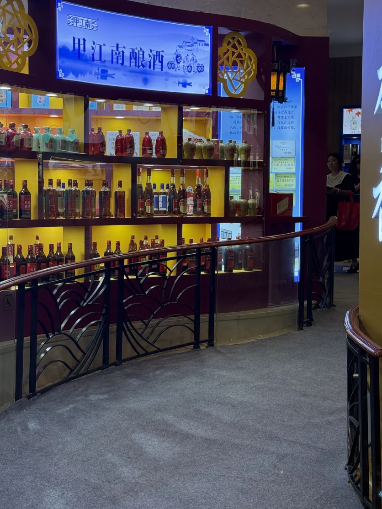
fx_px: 912
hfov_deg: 23.6
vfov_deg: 31.2
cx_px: 141
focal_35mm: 62
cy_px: 241
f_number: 1.78
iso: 64
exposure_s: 1/100
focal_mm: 6.76
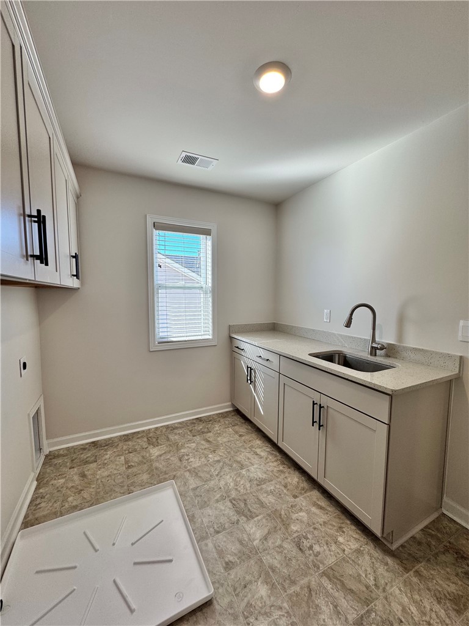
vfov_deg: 102.1
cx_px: 234
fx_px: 253
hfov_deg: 85.7
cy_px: 313
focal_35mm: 14
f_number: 2.2
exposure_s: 1/120
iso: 50
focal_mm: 2.22
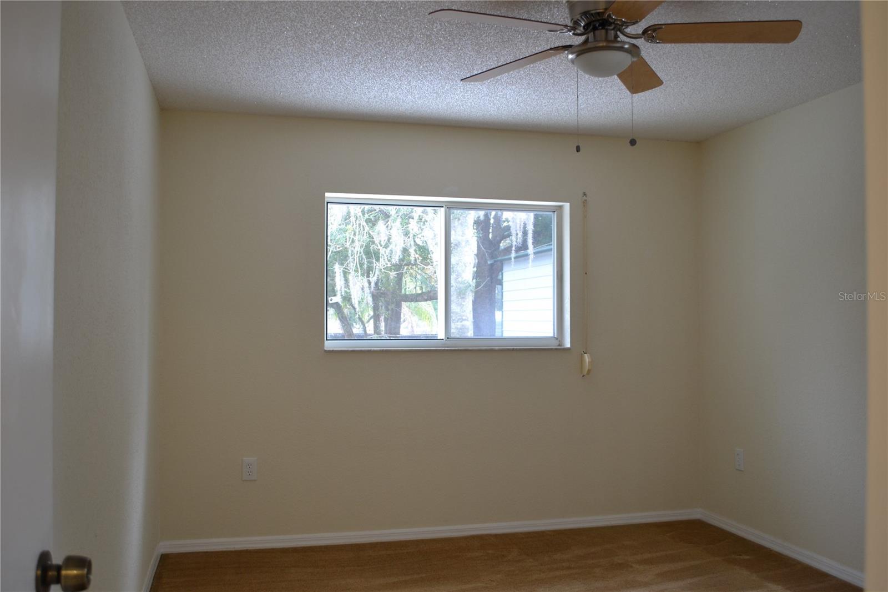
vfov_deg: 40.0
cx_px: 444
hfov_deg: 57.2
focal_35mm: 33
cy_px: 296
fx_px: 814
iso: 400
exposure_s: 1/60
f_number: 3.8
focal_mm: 22
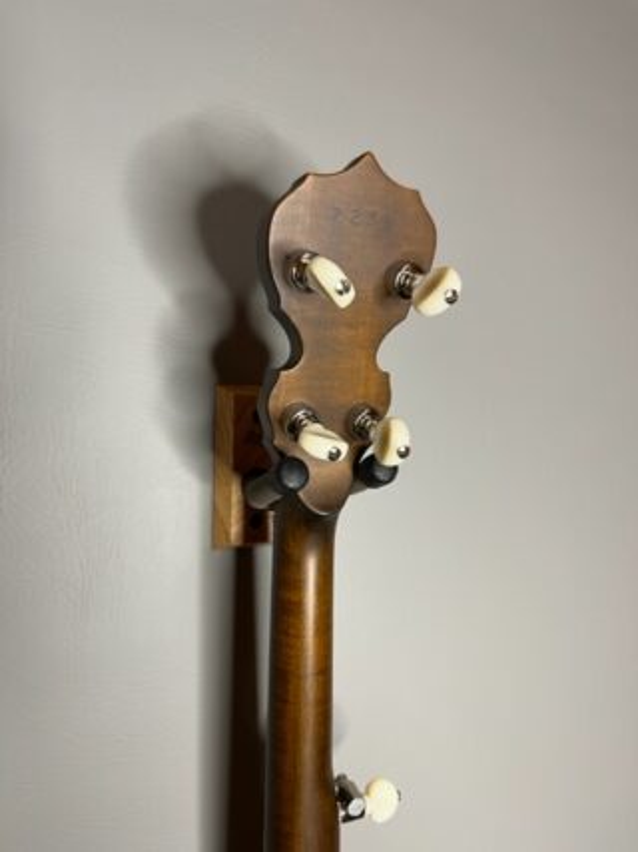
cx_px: 319
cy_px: 426
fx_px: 639
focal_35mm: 26
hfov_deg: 53.0
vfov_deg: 67.3
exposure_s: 1/60
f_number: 1.6
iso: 80
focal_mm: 5.1
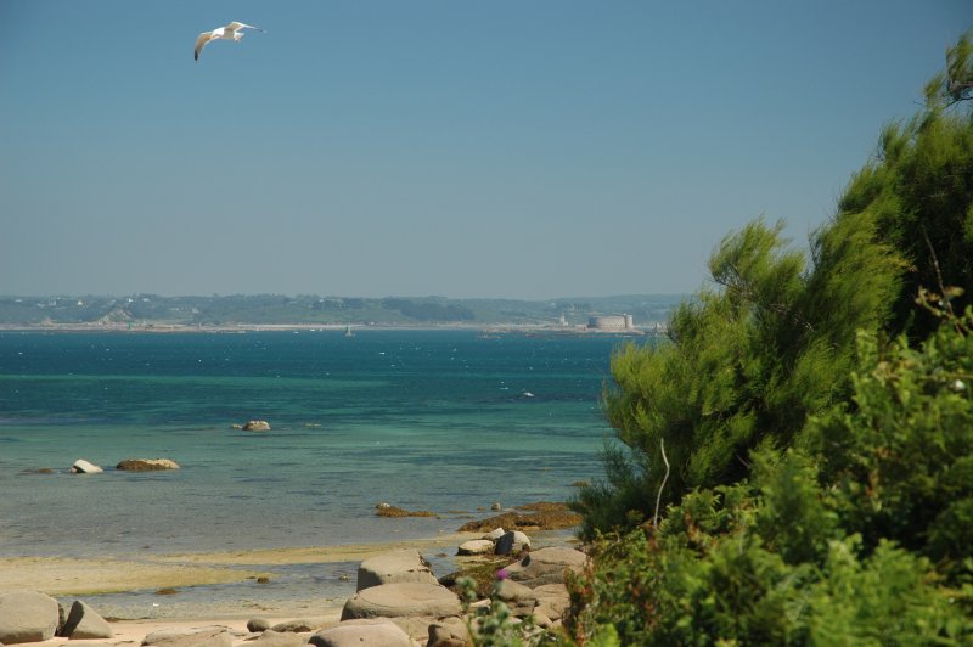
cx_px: 486
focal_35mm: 105
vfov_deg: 13.0
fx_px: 2836
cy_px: 324
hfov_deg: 19.5
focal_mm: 70
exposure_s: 1/125
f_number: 6.3
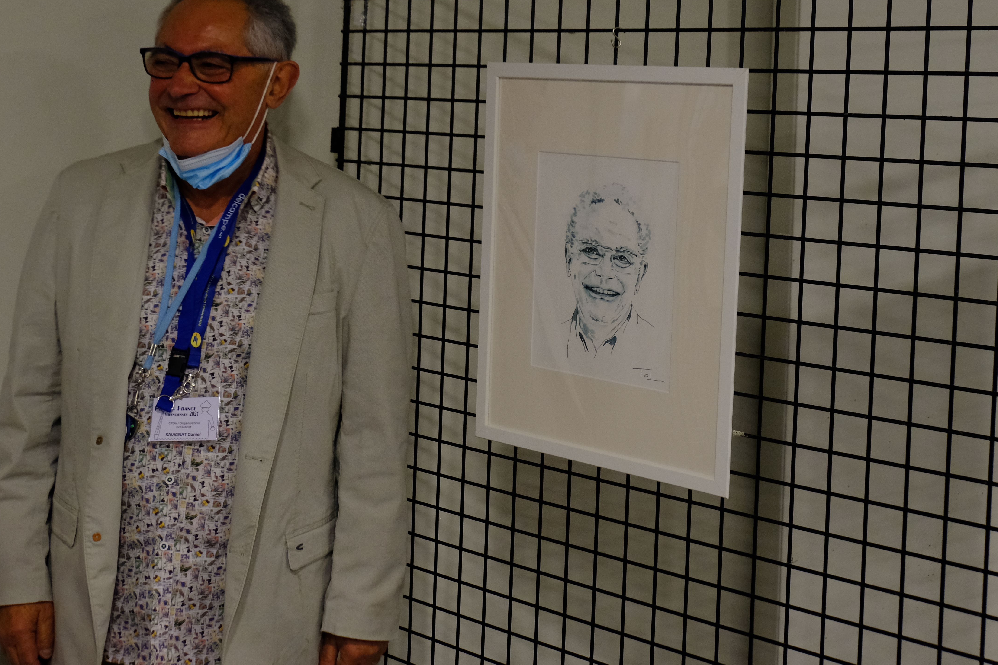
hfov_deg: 37.5
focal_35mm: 53
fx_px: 1469
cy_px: 227
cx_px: 512
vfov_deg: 25.4
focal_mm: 25.4
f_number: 4.5
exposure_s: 1/28
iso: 1600
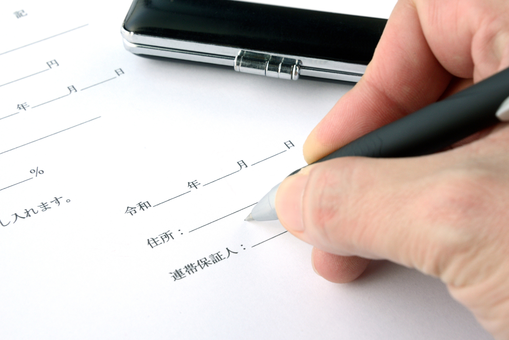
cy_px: 170
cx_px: 254
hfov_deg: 19.5
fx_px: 1485
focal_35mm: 105
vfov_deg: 13.0
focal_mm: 105
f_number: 18
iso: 640
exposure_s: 1/60
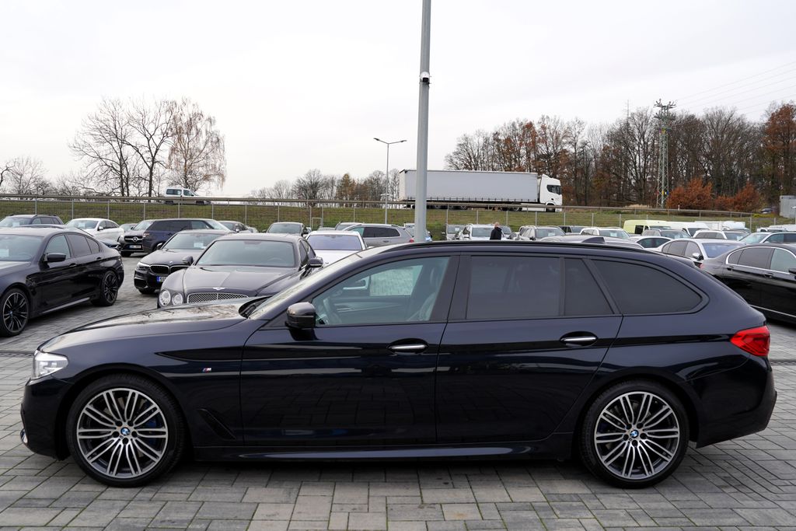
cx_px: 398
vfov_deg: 53.1
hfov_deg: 73.7
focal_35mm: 24
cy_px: 266
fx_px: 531
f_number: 5
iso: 100
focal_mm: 24
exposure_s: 1/100
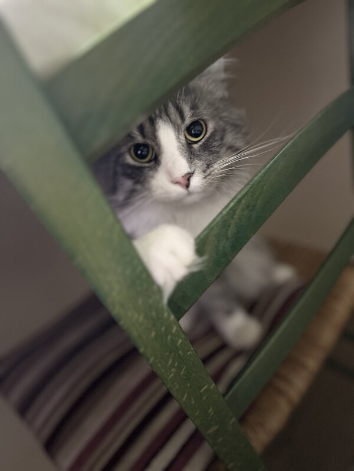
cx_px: 177
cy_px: 236
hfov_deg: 53.1
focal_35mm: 26
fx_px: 355
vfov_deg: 67.3
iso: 800
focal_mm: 5.7
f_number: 1.5
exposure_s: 1/25
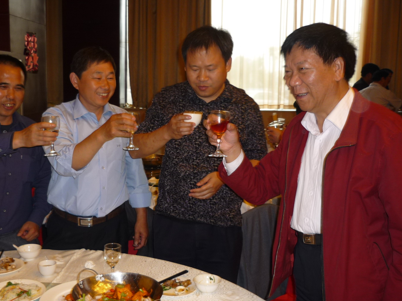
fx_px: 453
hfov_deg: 47.7
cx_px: 173
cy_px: 146
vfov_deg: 36.8
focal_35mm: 39
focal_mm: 5.5
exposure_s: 1/30
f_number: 2.8
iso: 100
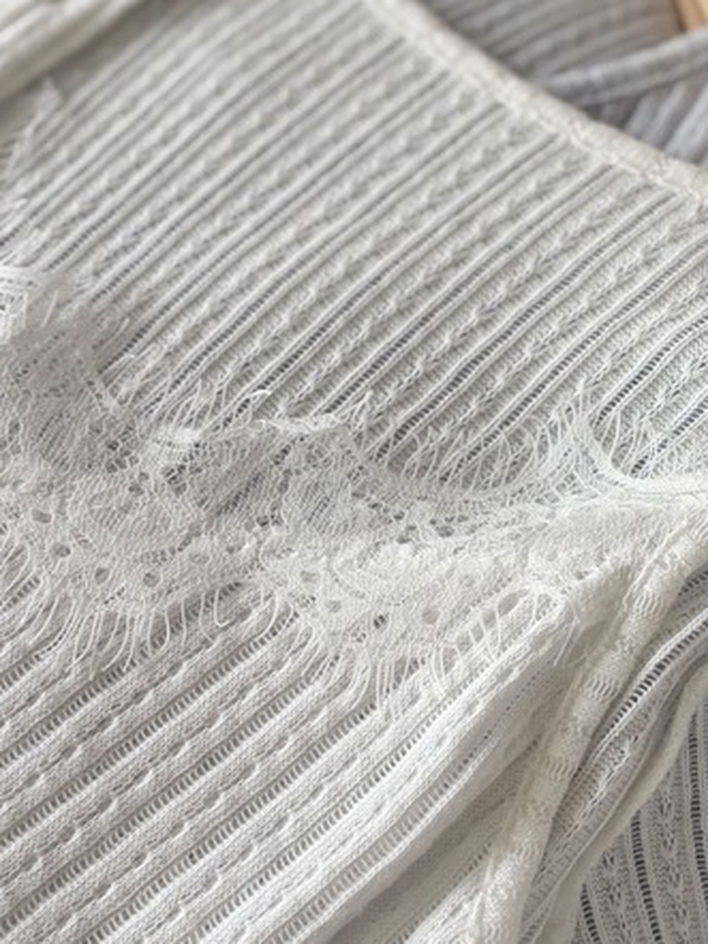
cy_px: 381
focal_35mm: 59
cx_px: 678
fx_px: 1608
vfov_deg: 32.6
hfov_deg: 23.9
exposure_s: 1/60
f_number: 1.6
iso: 100
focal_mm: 5.96
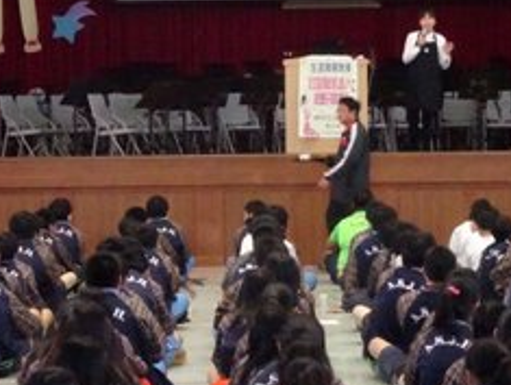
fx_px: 2351
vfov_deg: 9.3
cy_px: 9
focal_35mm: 159
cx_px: 209
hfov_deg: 12.4
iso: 3200
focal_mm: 13.26
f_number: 5
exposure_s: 1/80
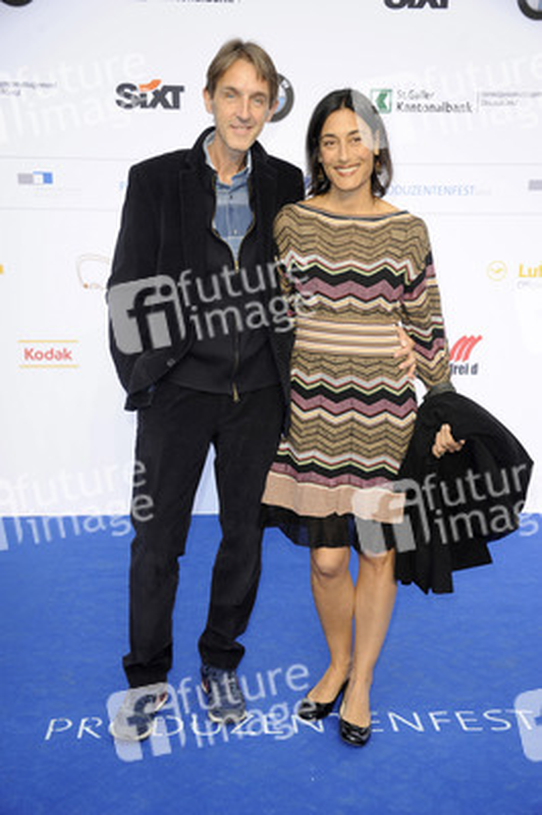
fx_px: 1086
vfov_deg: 41.1
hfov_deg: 28.0
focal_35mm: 48
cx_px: 271
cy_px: 408
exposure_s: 1/160
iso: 640
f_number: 5.6
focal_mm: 48
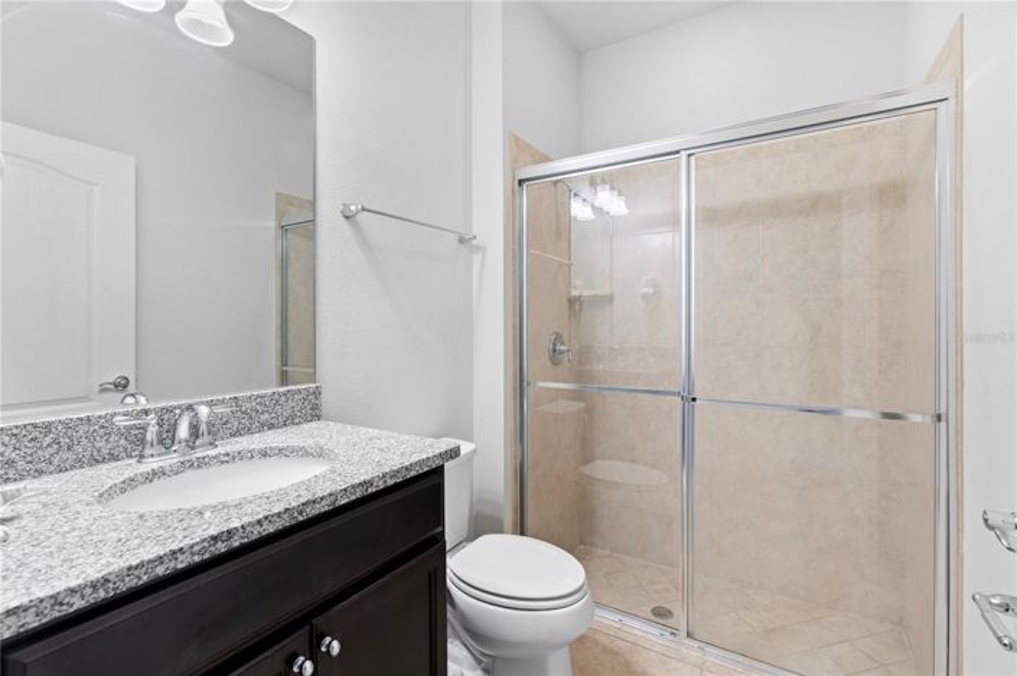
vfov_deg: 73.7
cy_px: 338
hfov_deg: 96.8
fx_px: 452
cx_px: 508
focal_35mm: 16
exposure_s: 1.6
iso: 100
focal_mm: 16
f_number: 9
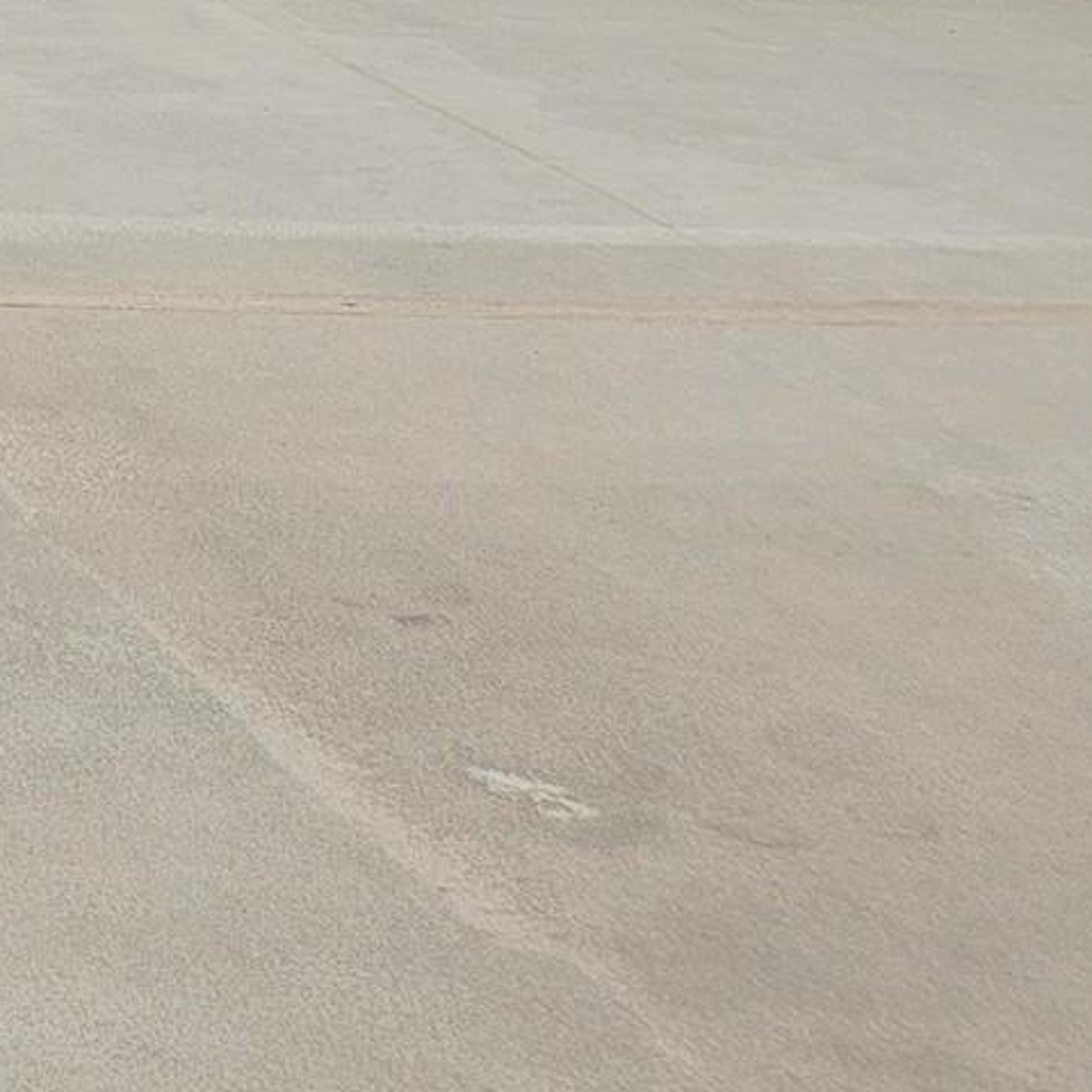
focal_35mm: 87
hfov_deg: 15.8
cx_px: -1067
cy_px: -545
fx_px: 3105
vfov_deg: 17.8
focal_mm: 5.4
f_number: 1.8
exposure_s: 1/2614
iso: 25
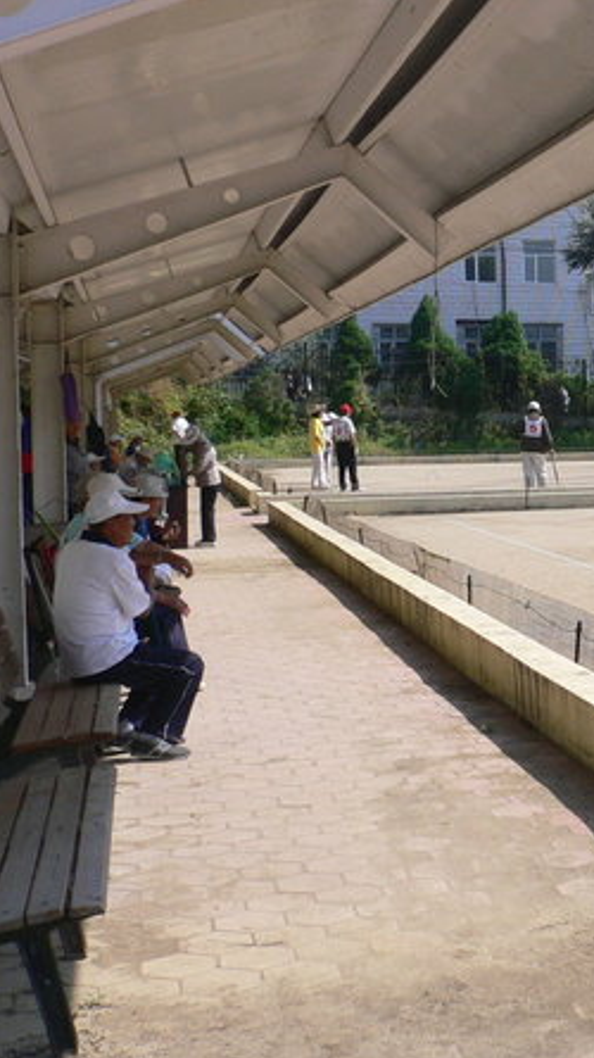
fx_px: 1682
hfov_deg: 18.7
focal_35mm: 60
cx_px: 753
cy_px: 470
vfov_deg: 34.9
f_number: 5.6
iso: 100
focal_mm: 5.8
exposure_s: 1/400
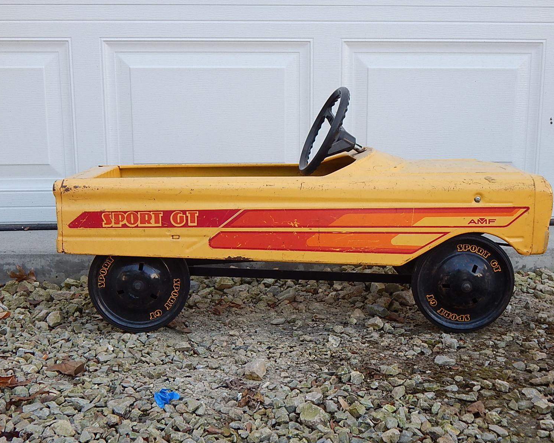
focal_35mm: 45
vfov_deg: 33.4
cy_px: 222
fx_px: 738
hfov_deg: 41.1
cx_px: 288
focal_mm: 7.7
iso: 125
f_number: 3.6
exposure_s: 1/125
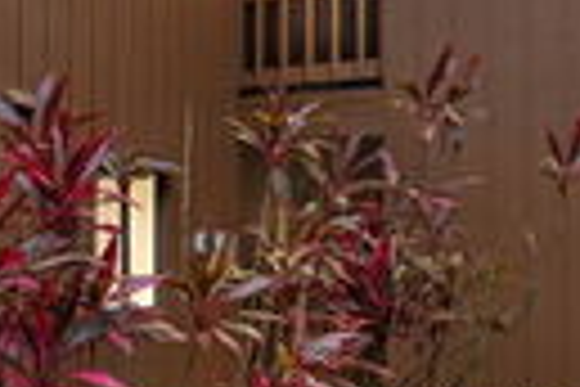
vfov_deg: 24.1
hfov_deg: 35.2
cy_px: 126
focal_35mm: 56
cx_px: 180
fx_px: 902
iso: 250
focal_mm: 10
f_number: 9
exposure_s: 1/25
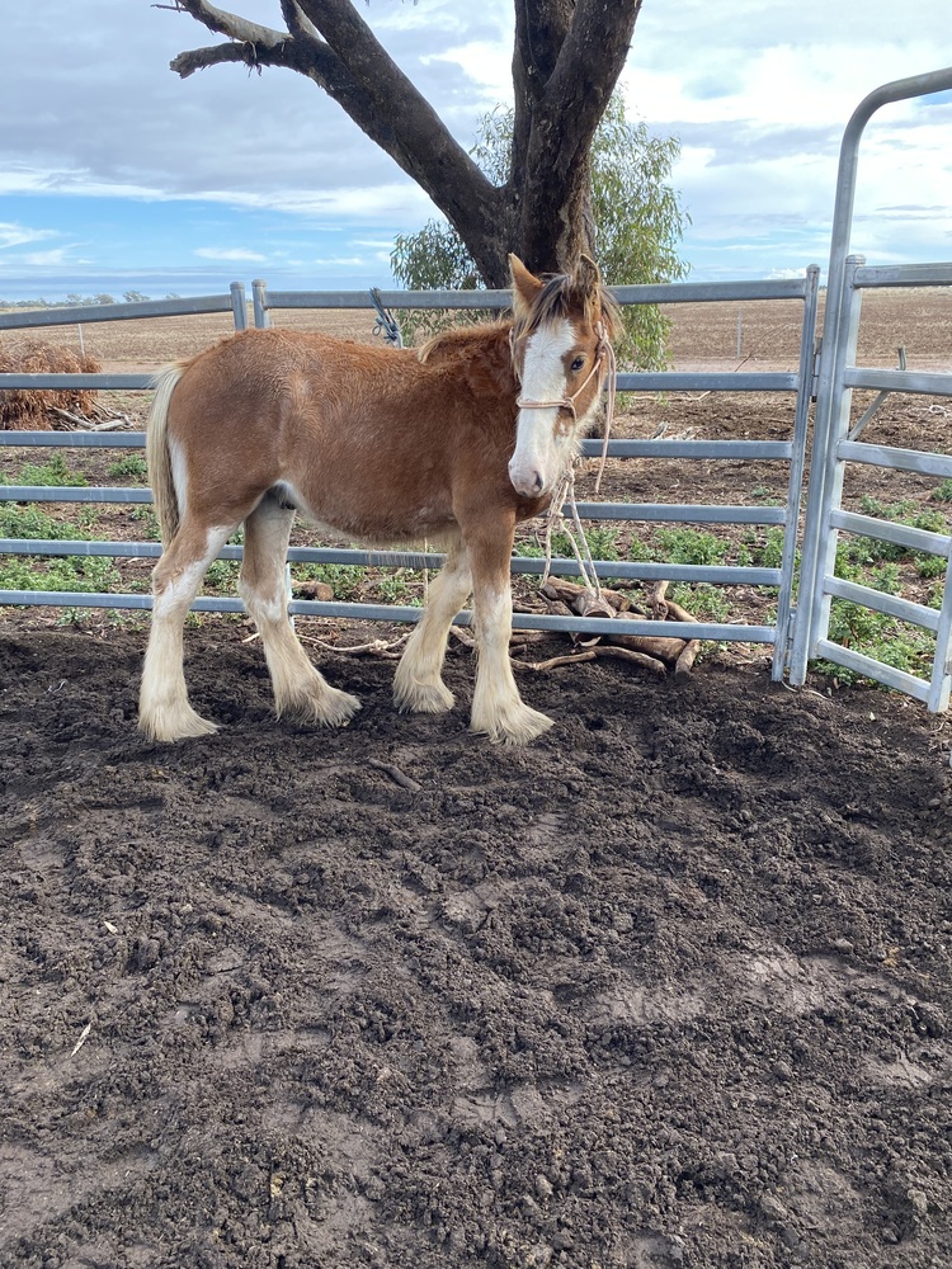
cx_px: 476
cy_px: 634
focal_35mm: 26
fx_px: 953
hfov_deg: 53.1
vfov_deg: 67.3
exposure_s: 1/370
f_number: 1.8
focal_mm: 4.25
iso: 32
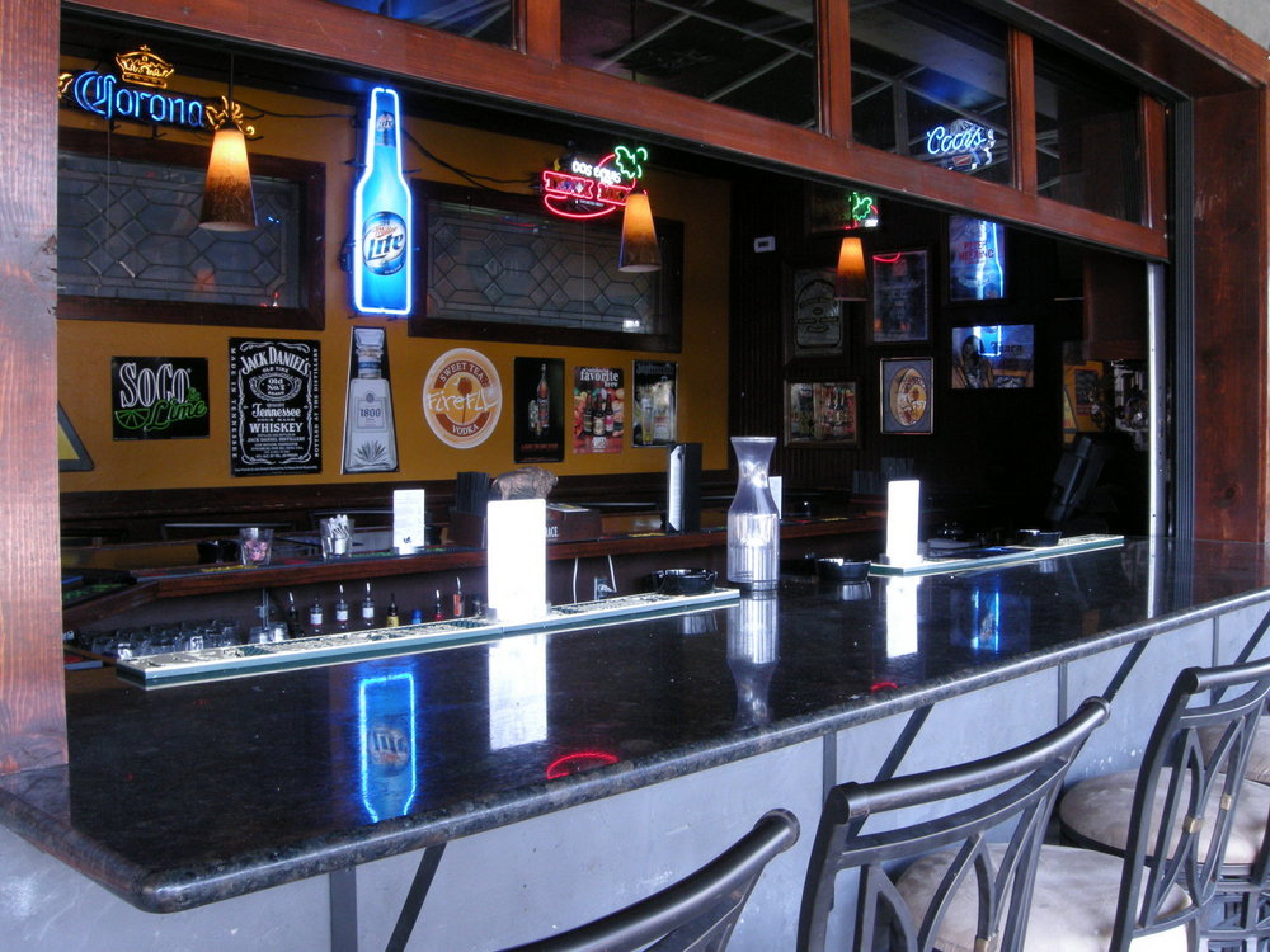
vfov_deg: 40.7
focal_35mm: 35
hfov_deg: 52.6
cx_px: 635
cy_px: 476
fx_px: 1284
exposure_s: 1/8
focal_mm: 7.5
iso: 200
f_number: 7.6
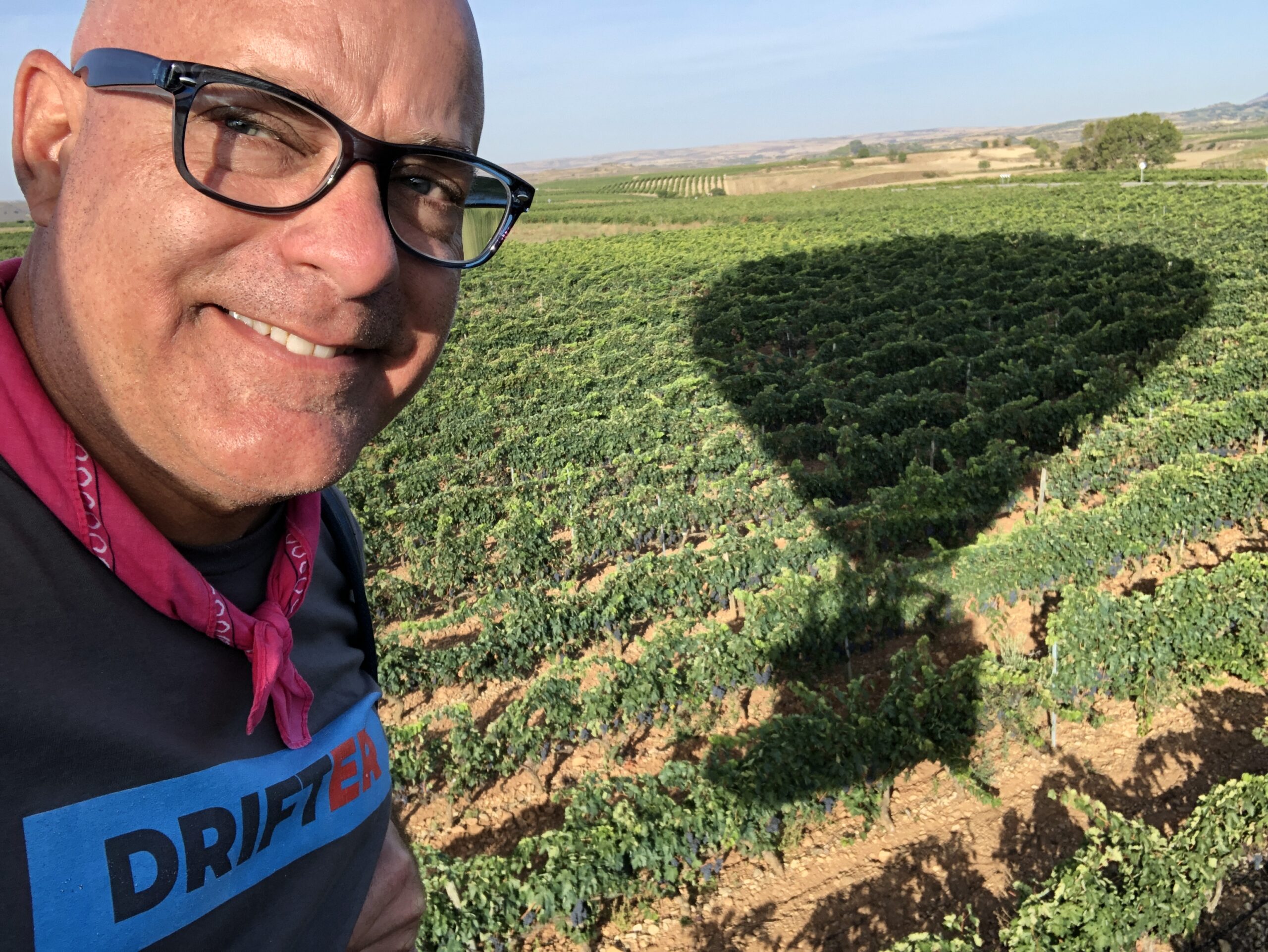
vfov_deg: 44.2
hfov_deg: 56.8
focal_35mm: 32
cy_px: 476
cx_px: 634
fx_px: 1173
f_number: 2.2
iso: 20
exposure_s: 1/225
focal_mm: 2.87
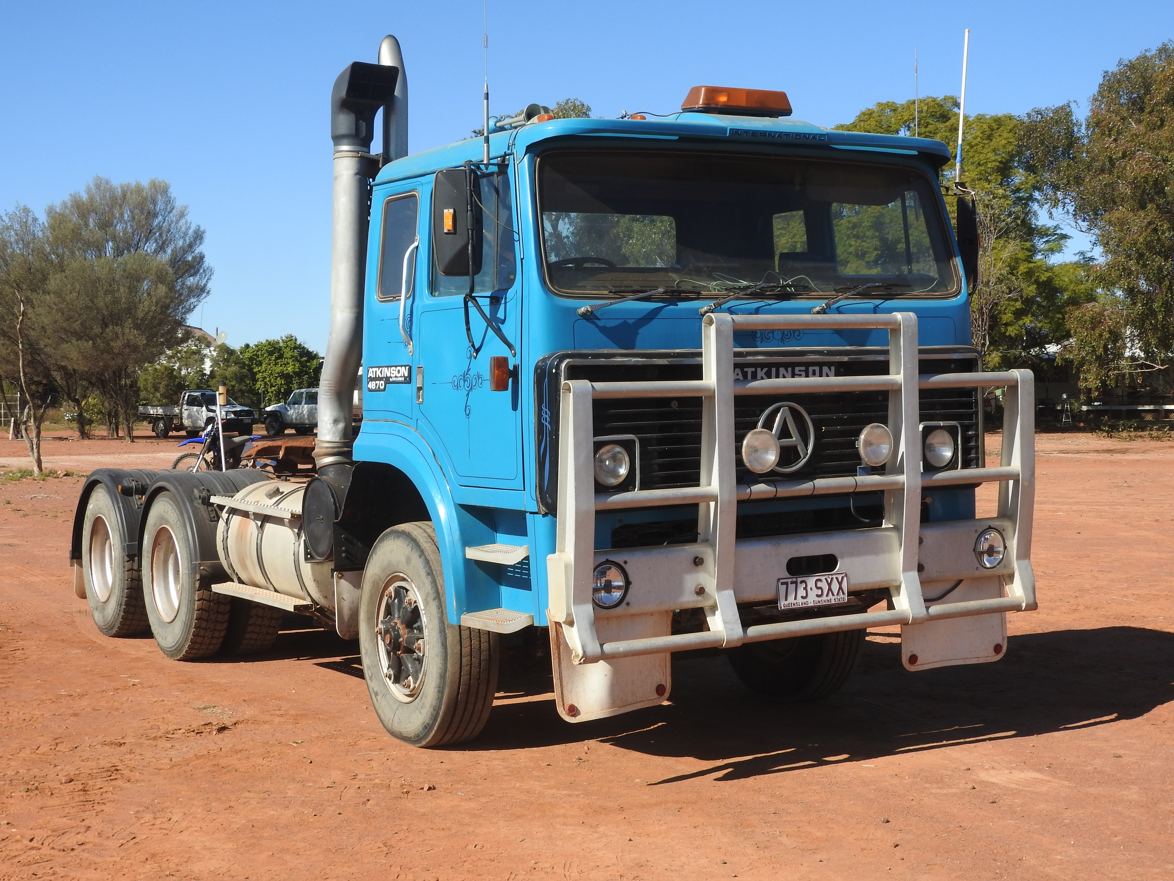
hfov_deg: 34.9
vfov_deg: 26.6
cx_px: 587
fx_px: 1865
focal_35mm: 55
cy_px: 440
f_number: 4
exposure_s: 1/800
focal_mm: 9.9
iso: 100
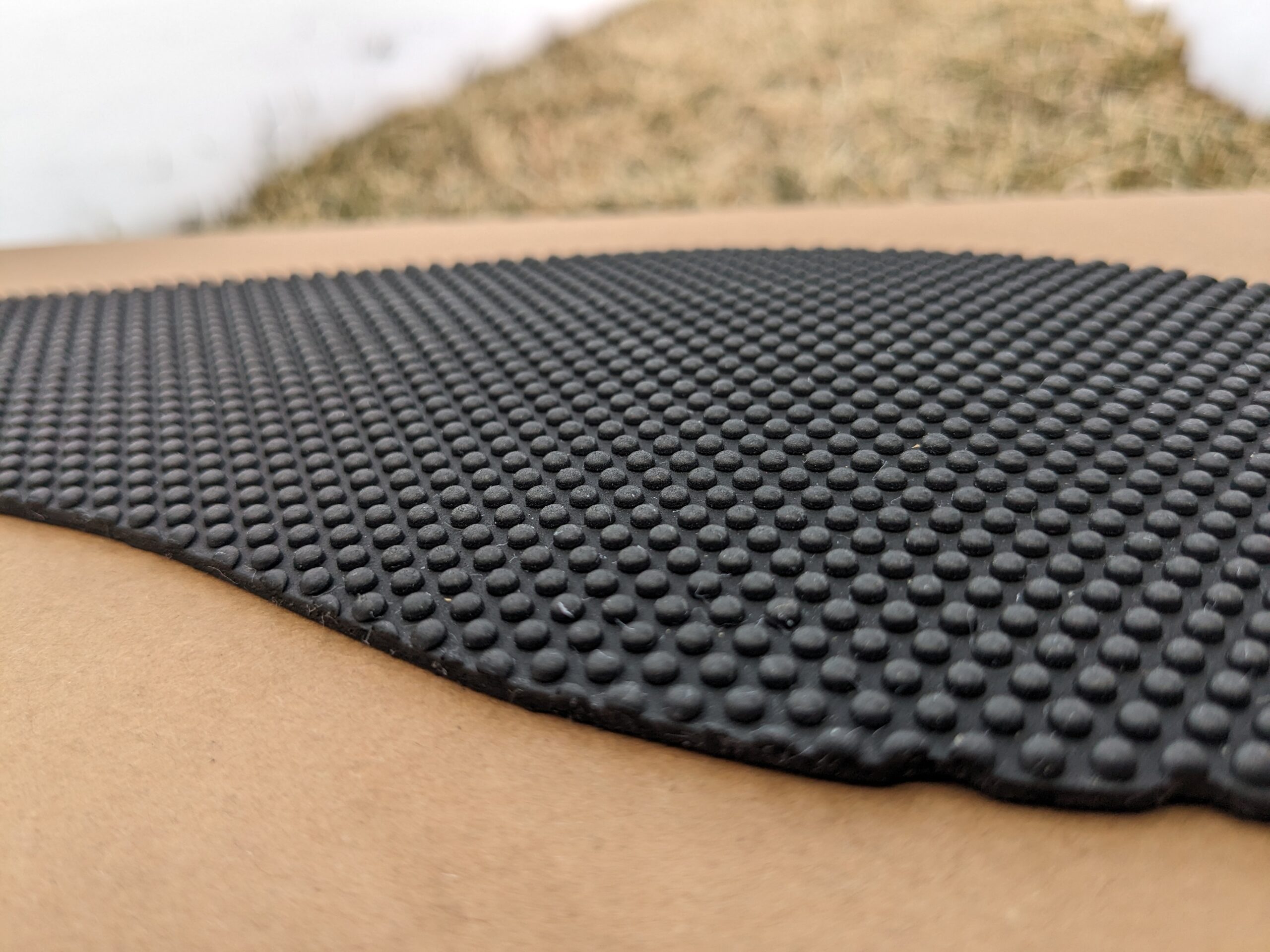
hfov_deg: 65.3
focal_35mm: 27
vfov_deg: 51.4
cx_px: 635
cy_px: 476
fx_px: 991
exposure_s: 1/867
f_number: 1.73
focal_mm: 4.38
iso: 40
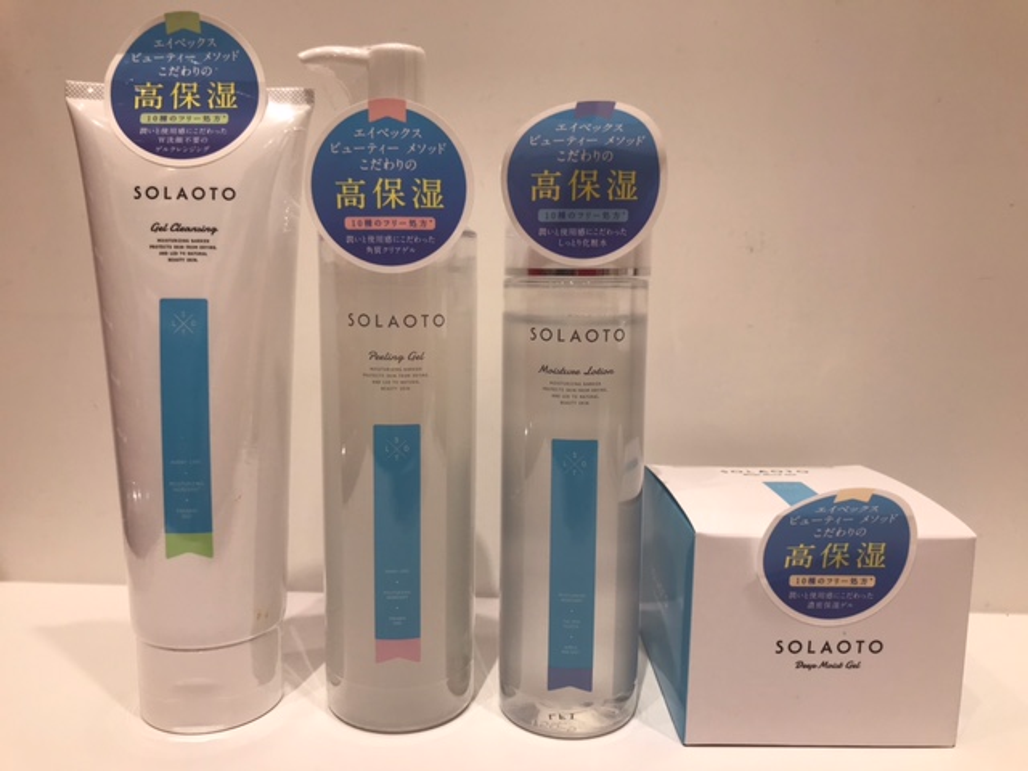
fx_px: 832
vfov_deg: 49.7
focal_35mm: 28
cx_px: 514
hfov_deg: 63.4
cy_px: 386
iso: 20
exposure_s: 1/122
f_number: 1.8
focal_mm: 3.99
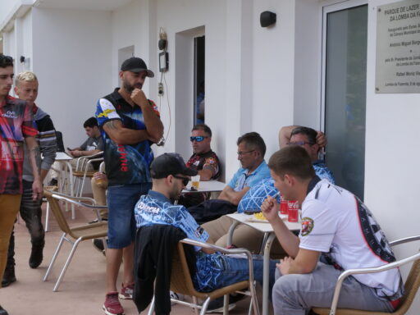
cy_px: 158
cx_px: 210
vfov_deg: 23.7
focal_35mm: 62
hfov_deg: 31.2
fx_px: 752
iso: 1600
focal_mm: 31
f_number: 11
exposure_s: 1/1300
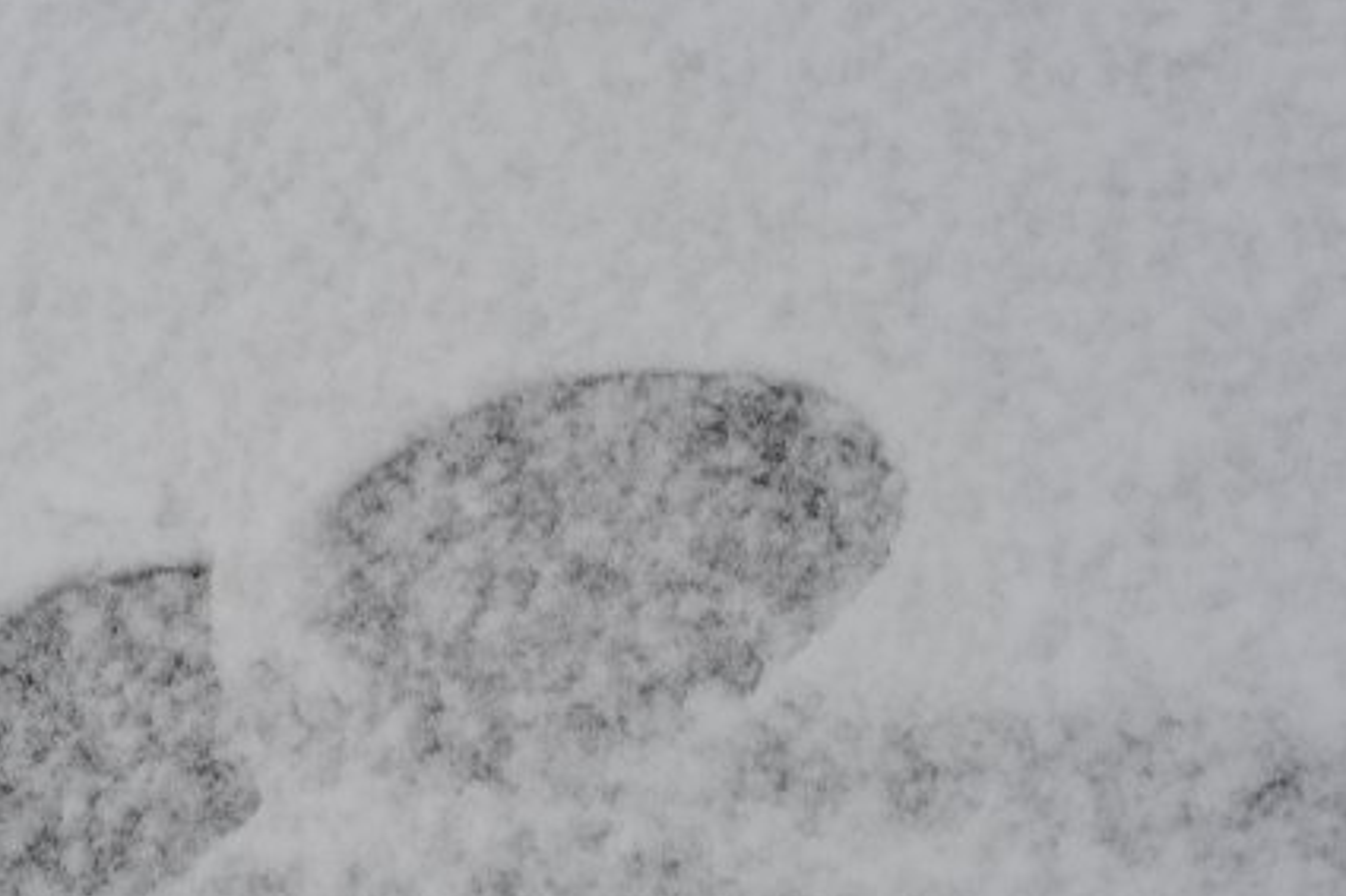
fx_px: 2691
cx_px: 402
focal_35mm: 72
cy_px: 600
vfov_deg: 18.9
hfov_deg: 27.8
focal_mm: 50
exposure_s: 1/30
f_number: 14
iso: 200
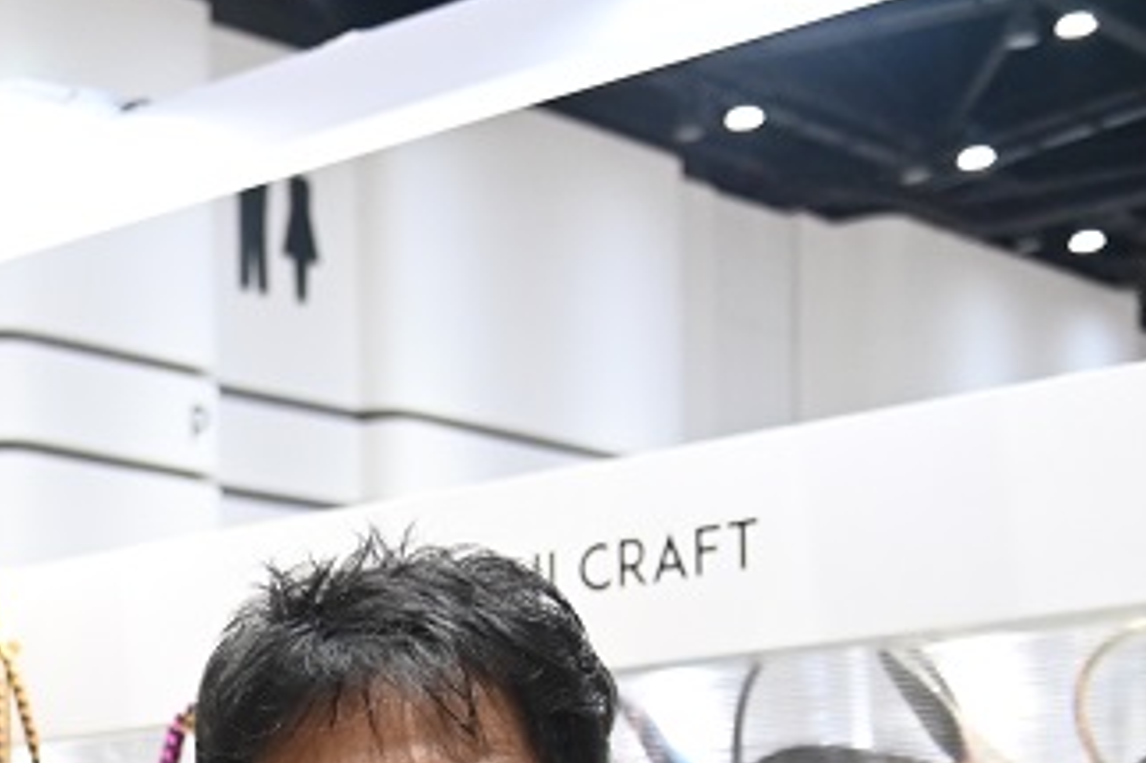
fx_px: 2863
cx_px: -383
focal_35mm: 90
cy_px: 1347
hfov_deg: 20.5
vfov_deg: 13.7
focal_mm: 24
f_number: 4
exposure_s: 1/125
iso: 3200
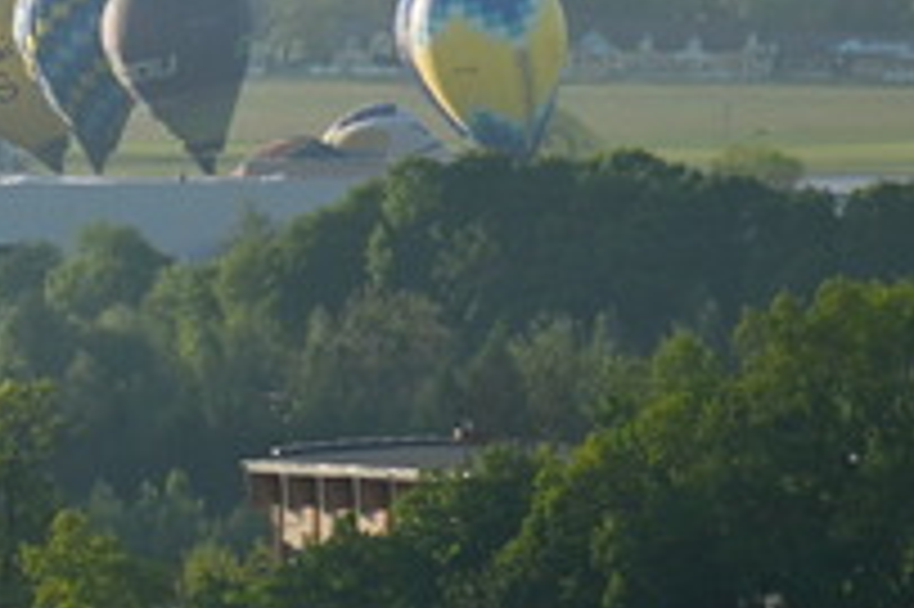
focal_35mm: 1661
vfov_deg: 0.8
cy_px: -95
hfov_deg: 1.2
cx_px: -405
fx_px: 42136
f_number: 6.3
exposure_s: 1/320
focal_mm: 250
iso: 100
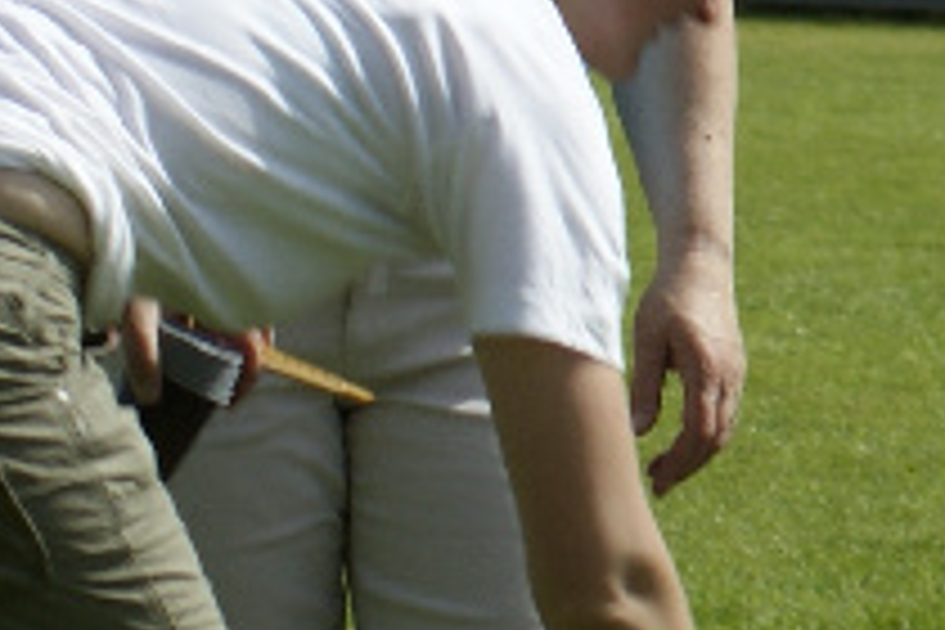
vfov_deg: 1.3
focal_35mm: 1069
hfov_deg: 1.9
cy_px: -315
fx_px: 28059
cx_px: 2542
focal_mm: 100
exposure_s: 1/250
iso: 100
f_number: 10
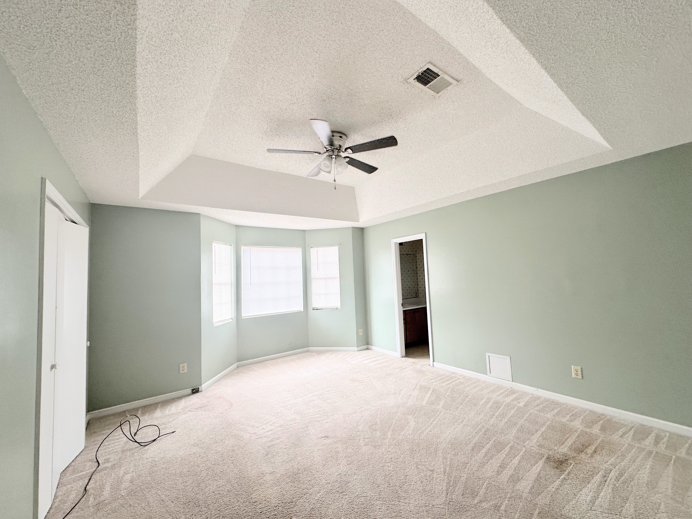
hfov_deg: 102.1
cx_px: 346
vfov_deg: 85.7
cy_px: 260
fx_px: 280
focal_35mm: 14
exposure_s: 1/99
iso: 64
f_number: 2.2
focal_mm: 2.22
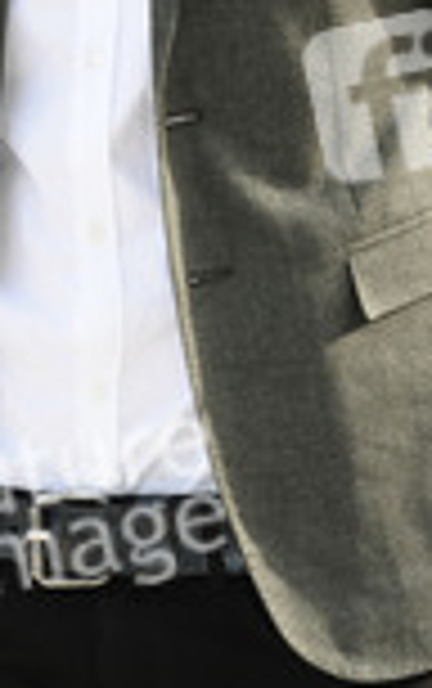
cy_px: -148
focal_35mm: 538
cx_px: 128
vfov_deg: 3.9
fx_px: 10112
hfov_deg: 2.4
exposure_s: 1/250
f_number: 5.6
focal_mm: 135
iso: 320
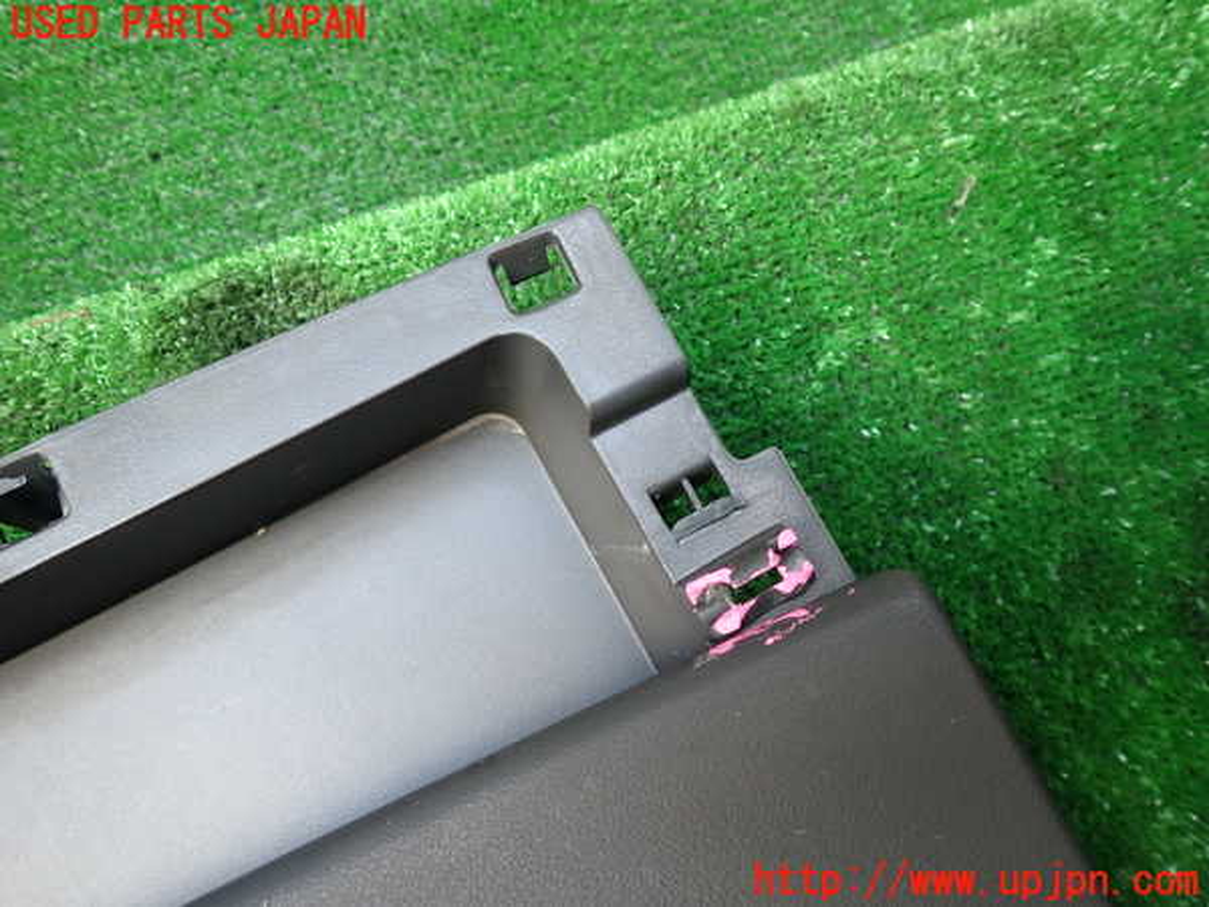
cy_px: 454
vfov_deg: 54.9
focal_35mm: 25
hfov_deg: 69.4
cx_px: 604
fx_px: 873
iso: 200
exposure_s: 1/50
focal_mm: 4.5
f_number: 2
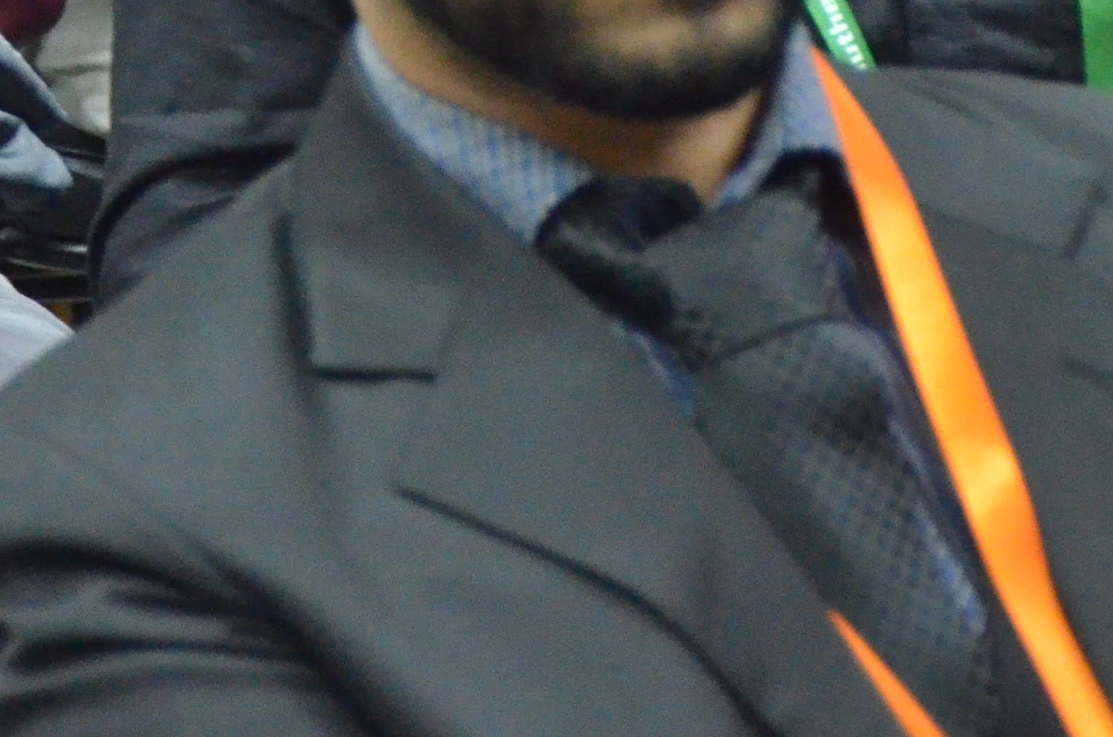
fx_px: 7805
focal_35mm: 253
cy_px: -133
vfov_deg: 5.4
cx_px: -470
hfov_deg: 8.0
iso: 2800
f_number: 5
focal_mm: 52
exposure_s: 1/30
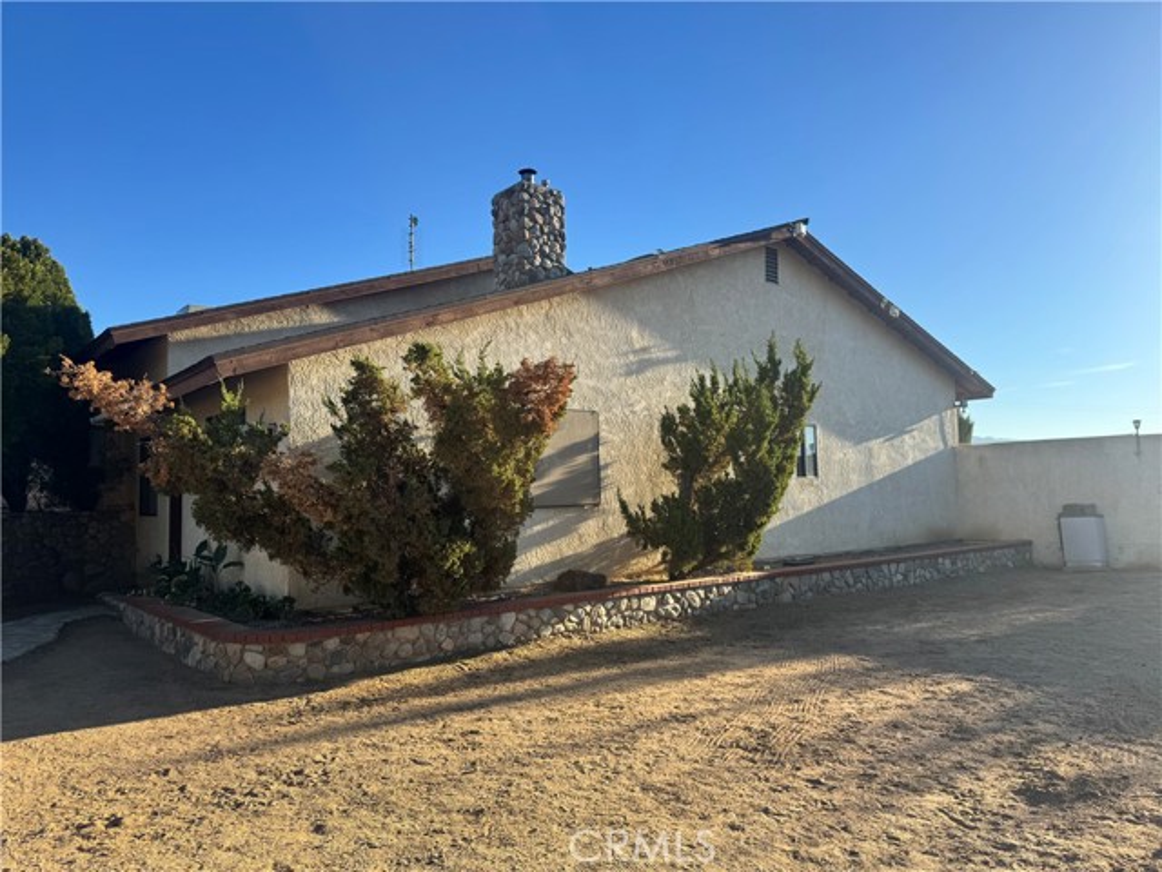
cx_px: 581
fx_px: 806
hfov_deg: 71.6
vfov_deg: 56.8
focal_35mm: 24
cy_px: 436
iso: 80
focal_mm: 6.76
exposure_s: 1/2252
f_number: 1.78
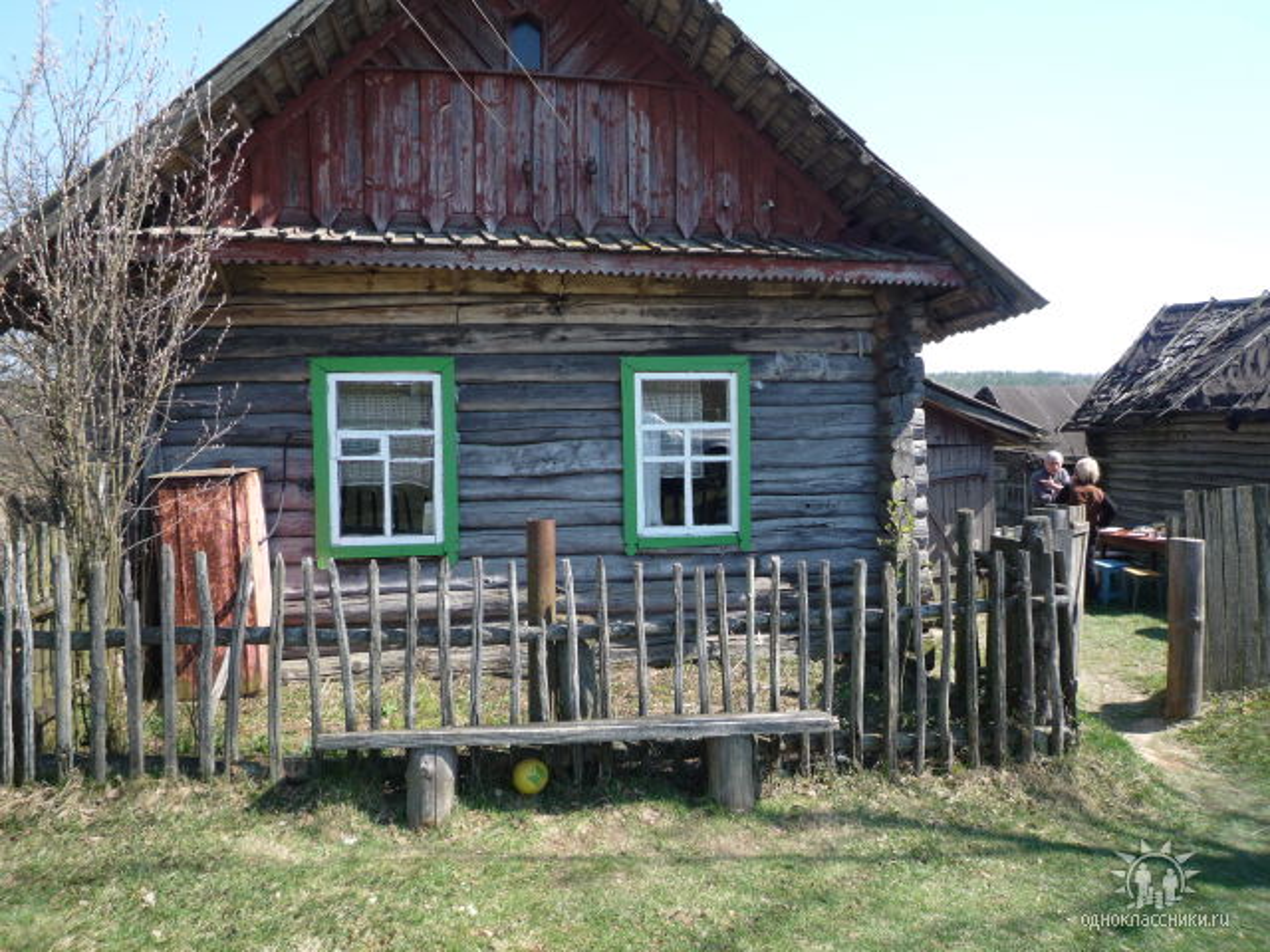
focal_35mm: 25
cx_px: 635
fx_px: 917
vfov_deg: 54.9
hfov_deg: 69.4
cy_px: 476
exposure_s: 1/500
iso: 100
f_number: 2.8
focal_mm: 4.4
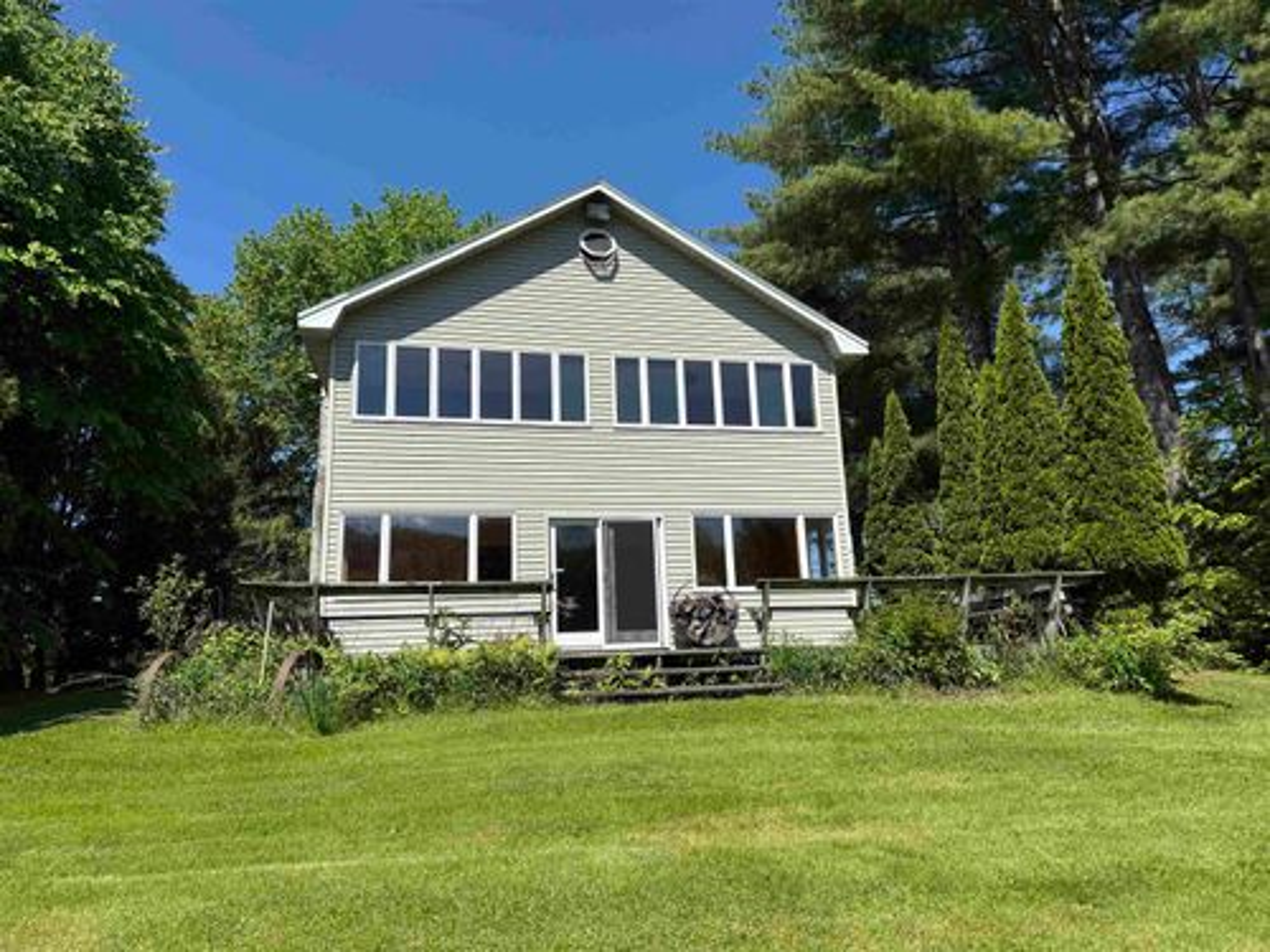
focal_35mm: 24
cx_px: 635
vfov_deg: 56.8
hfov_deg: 71.6
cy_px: 476
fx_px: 881
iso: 80
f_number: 1.78
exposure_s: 1/4405
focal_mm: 6.76
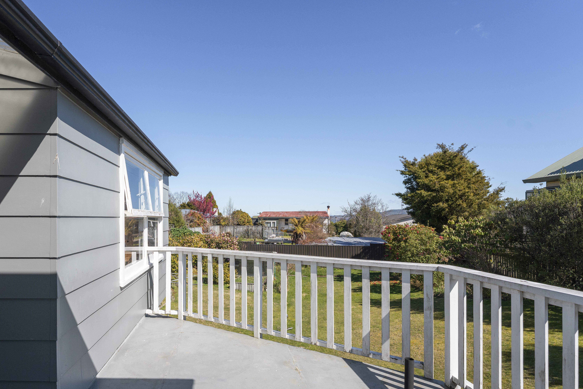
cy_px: 212
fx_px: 333
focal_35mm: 21
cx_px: 223
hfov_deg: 81.1
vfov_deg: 60.5
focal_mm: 15.4
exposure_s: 1/2000
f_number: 8
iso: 640
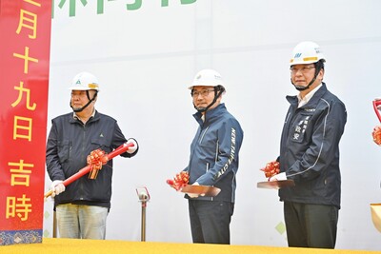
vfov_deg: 20.9
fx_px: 688
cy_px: 127
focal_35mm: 65
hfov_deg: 30.9
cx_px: 190
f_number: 4
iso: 200
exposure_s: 1/250
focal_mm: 65
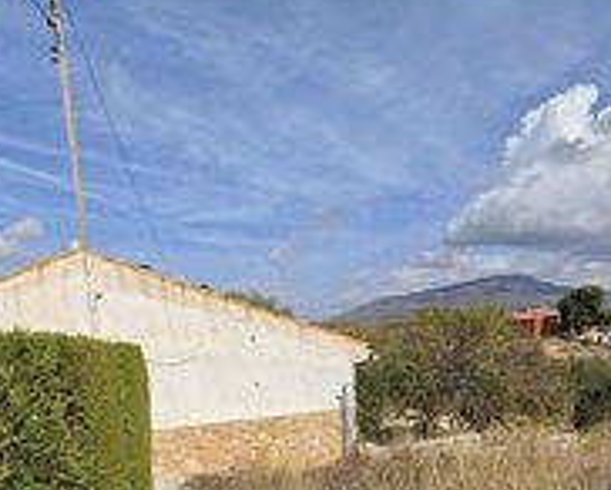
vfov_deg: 48.2
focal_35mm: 27
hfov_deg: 63.9
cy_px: 433
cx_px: 334
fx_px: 489
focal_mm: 2.16
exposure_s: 1/1027
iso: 50
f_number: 2.2
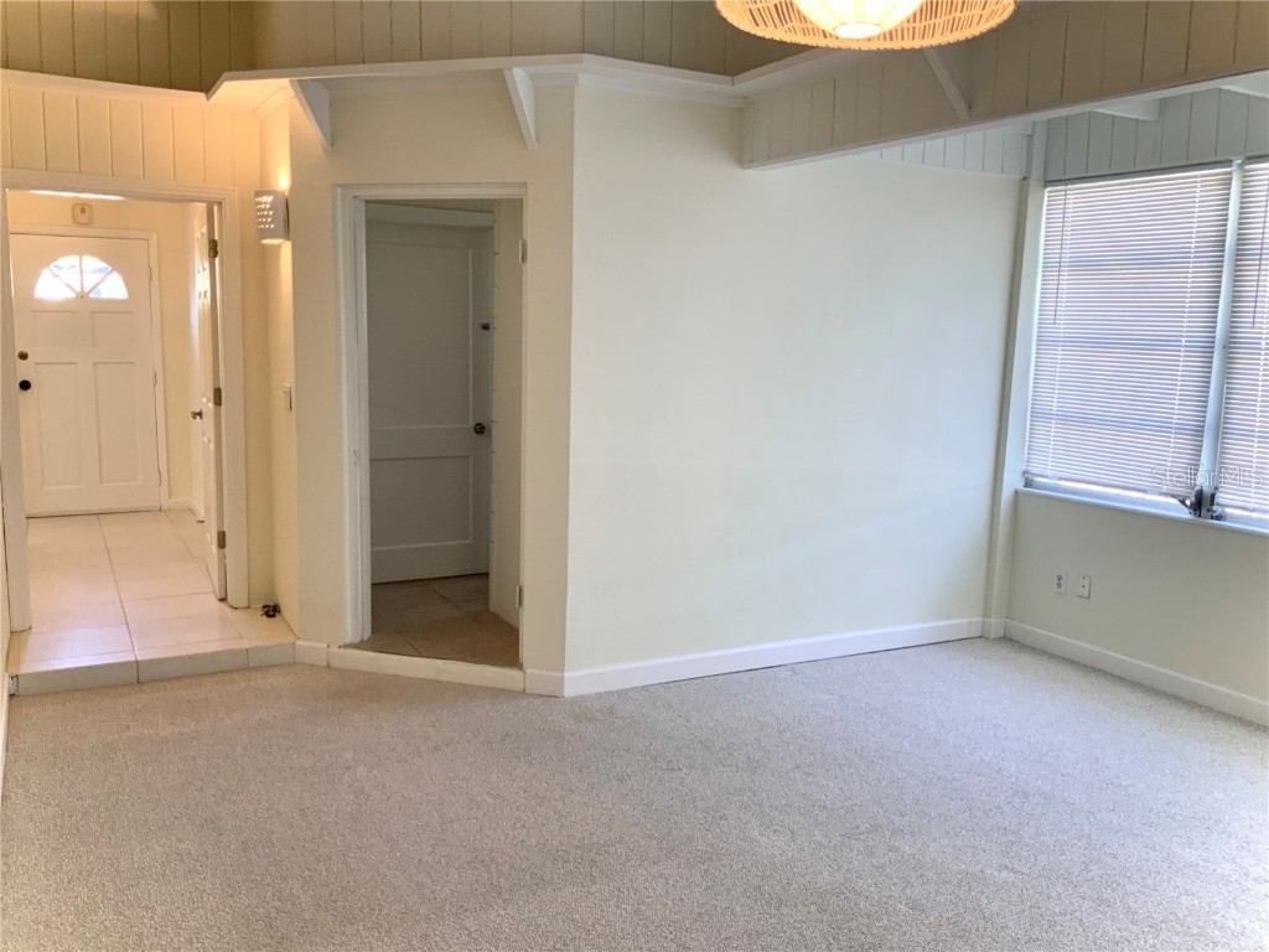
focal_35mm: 29
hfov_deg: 61.7
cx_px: 634
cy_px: 476
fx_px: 1063
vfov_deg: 48.2
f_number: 1.8
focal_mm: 3
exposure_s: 1/60
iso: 80
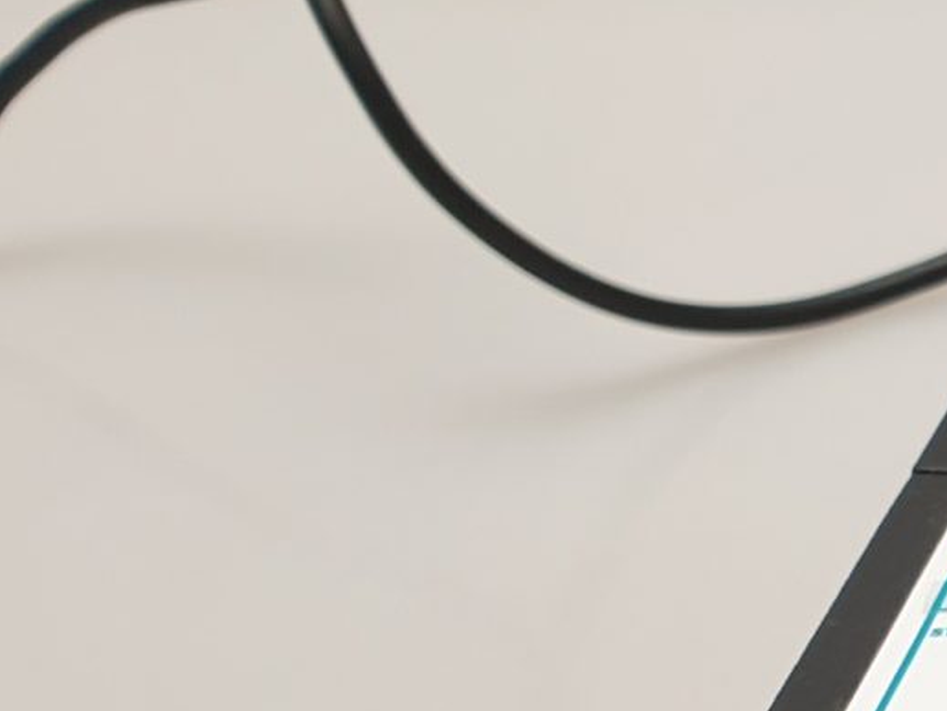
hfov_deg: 12.3
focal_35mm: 129
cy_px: 952
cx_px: 2230
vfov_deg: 11.2
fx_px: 3529
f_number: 2.4
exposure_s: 1/50
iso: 64
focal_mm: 4.3
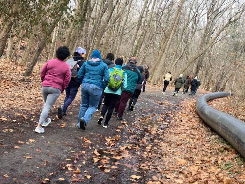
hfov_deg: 36.8
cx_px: 122
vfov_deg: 28.0
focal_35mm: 52
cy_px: 92
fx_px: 368
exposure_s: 1/122
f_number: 2
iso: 20
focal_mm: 6
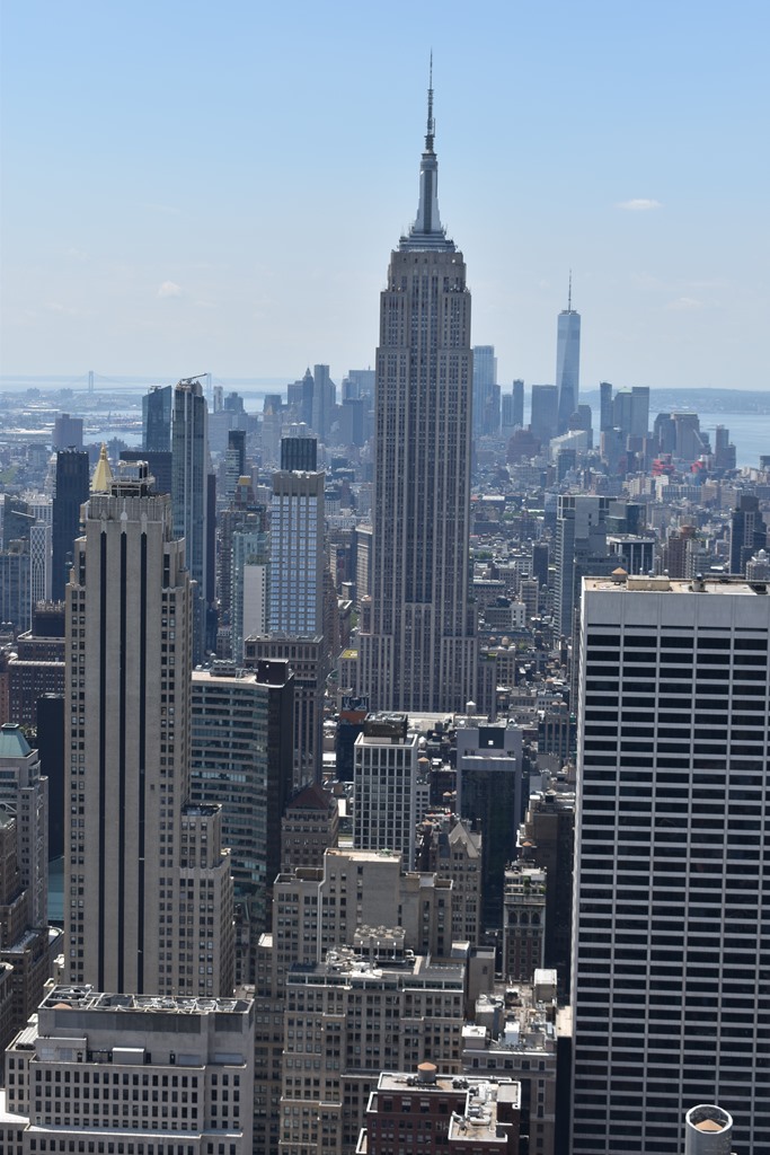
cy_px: 578
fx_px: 2020
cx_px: 385
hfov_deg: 21.6
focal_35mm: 63
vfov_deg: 31.9
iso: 100
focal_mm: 42
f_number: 10
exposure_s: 1/200
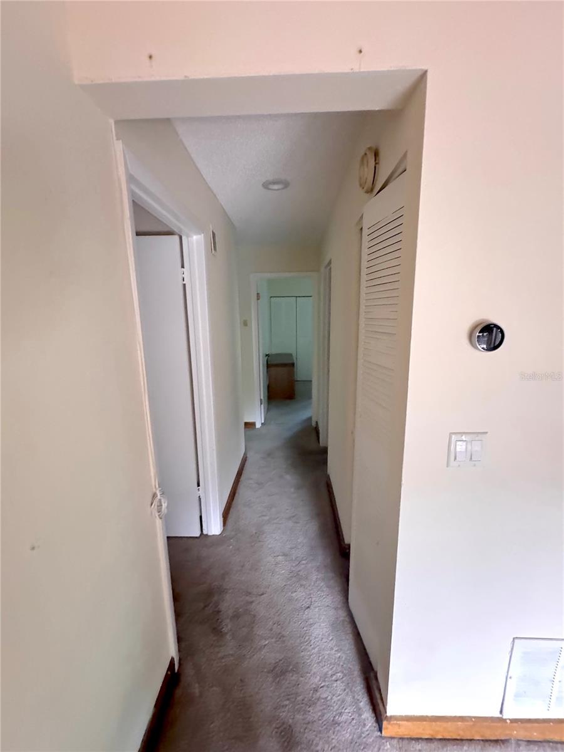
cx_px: 282
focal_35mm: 14
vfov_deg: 102.1
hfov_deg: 85.7
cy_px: 376
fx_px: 304
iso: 1250
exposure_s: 1/45
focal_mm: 2.22
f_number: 2.2
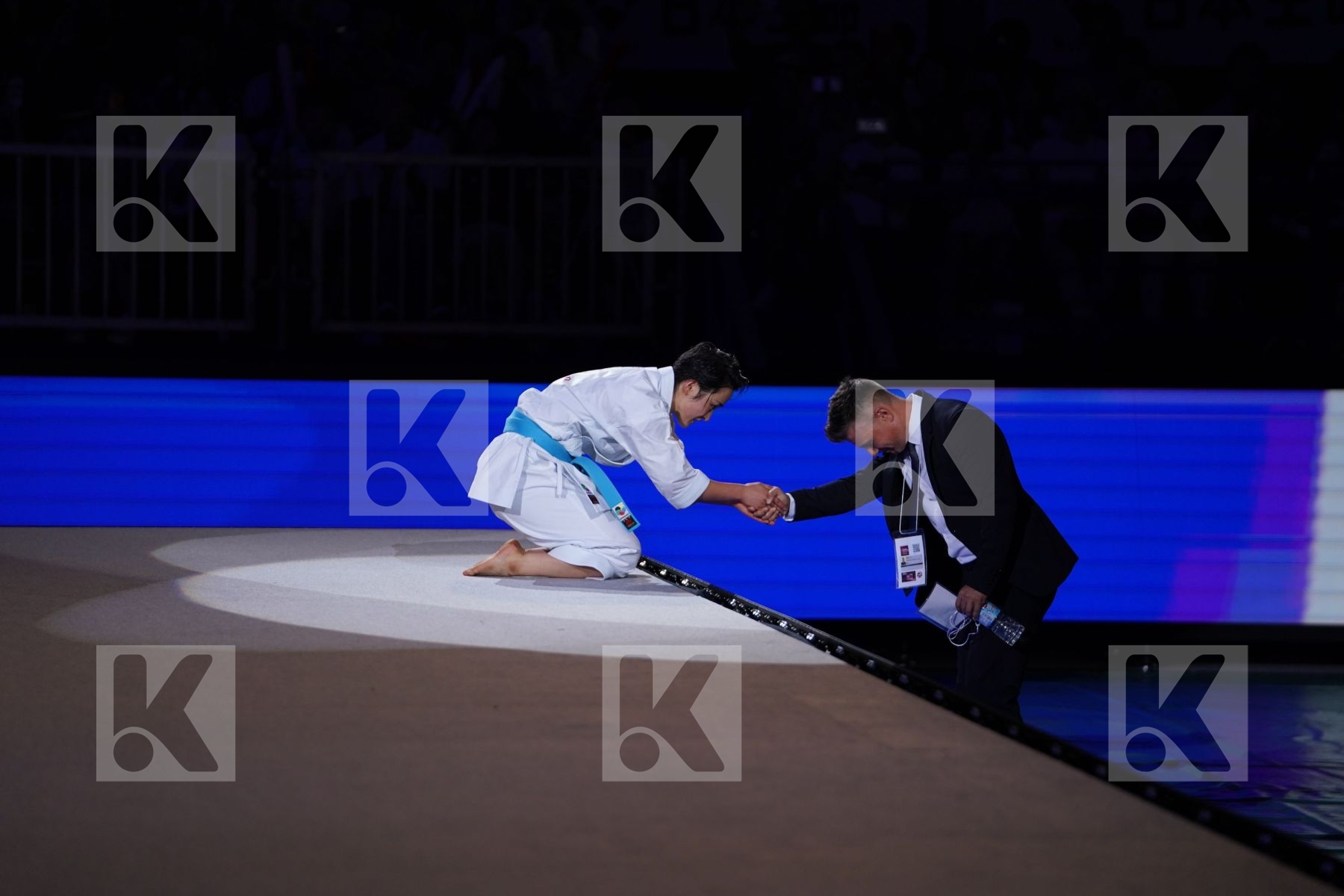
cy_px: 448
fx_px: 6943
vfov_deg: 7.4
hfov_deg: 11.1
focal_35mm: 186
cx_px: 672
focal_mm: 186
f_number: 2.8
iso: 800
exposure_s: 1/1000
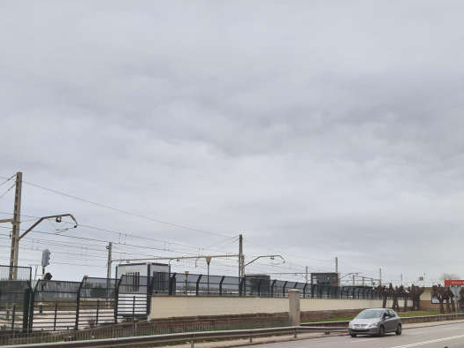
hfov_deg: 49.0
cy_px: 238
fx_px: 509
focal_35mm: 38
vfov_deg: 37.3
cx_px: 239
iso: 40
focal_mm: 3.92
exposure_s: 1/403
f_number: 1.7
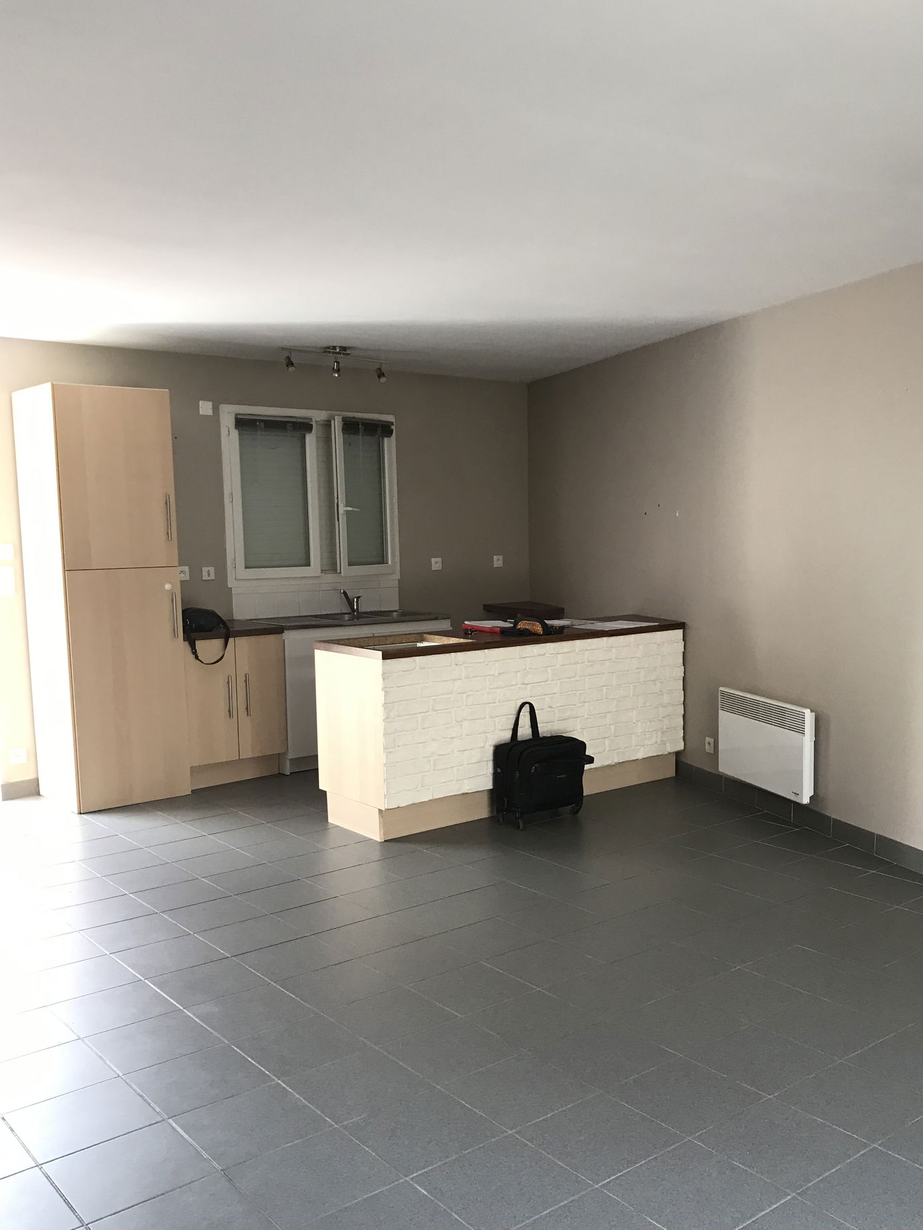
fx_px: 1137
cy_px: 681
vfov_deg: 56.7
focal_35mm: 32
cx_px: 508
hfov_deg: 44.1
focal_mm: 3.99
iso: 25
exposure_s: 1/33
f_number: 1.8
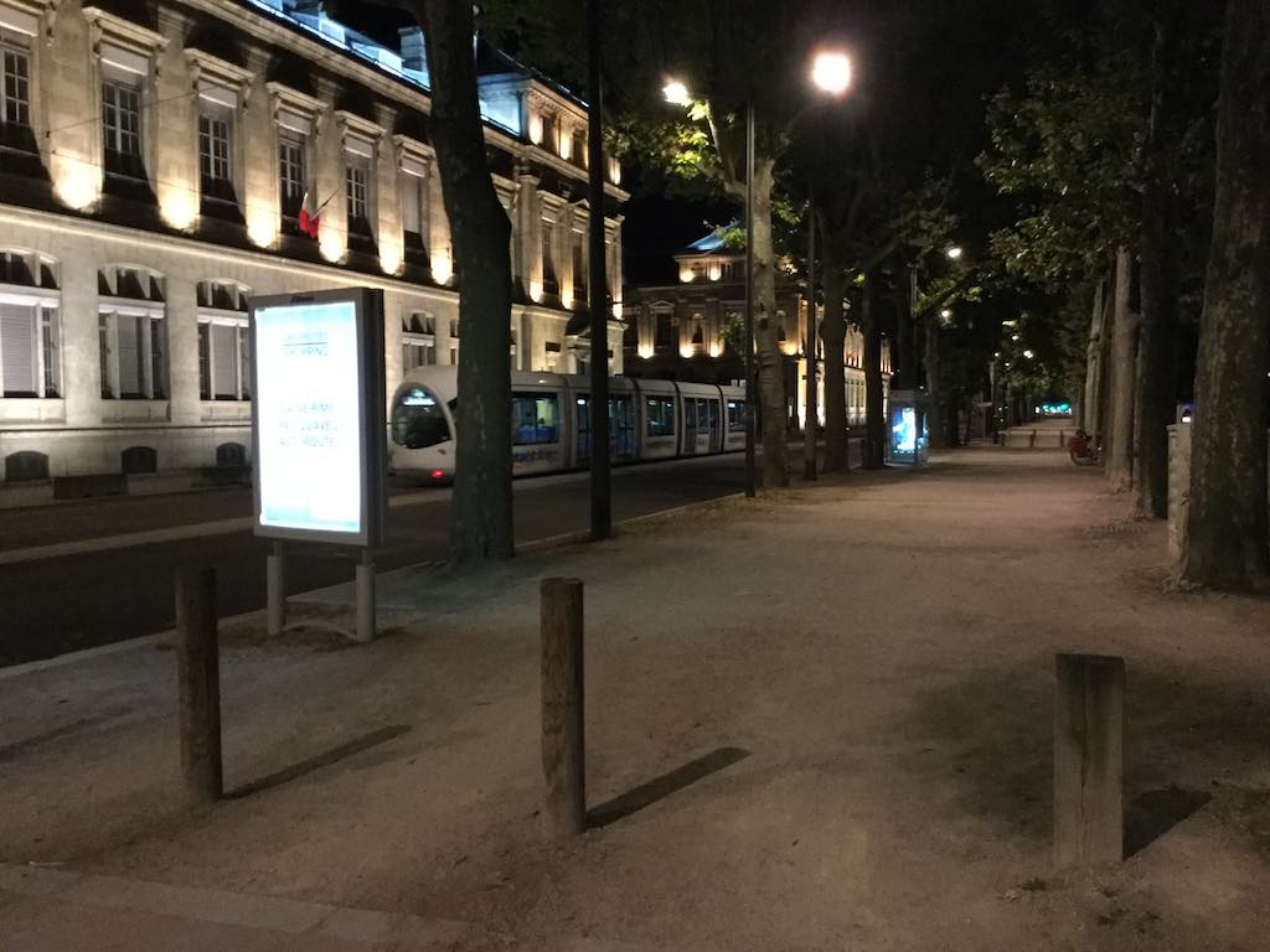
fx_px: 1137
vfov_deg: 45.4
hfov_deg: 58.4
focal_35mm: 31
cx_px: 635
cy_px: 476
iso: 320
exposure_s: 1/17
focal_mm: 3.3
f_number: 2.4
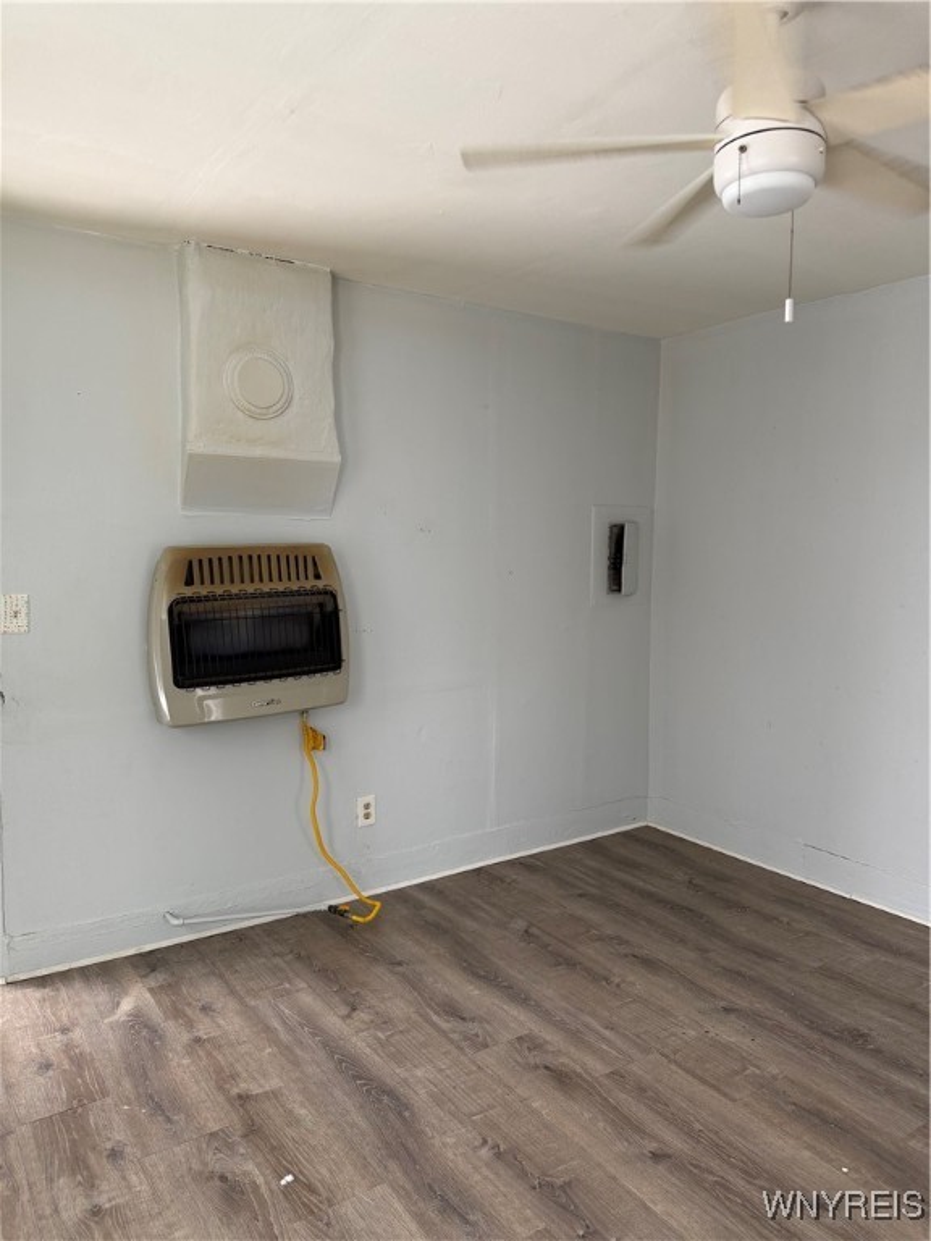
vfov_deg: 71.6
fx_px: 861
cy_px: 620
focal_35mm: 24
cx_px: 466
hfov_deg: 56.8
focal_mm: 6.76
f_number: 1.78
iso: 125
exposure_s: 1/121
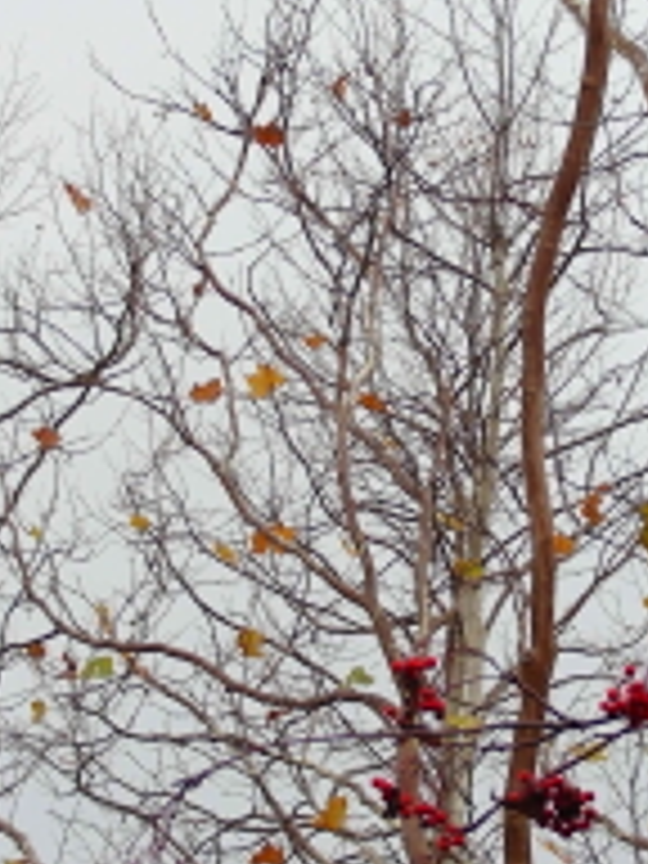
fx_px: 4368
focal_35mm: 175
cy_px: 423
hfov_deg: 8.4
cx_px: 644
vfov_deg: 11.3
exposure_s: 1/78.7
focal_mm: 11.7
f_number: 3.5
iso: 50
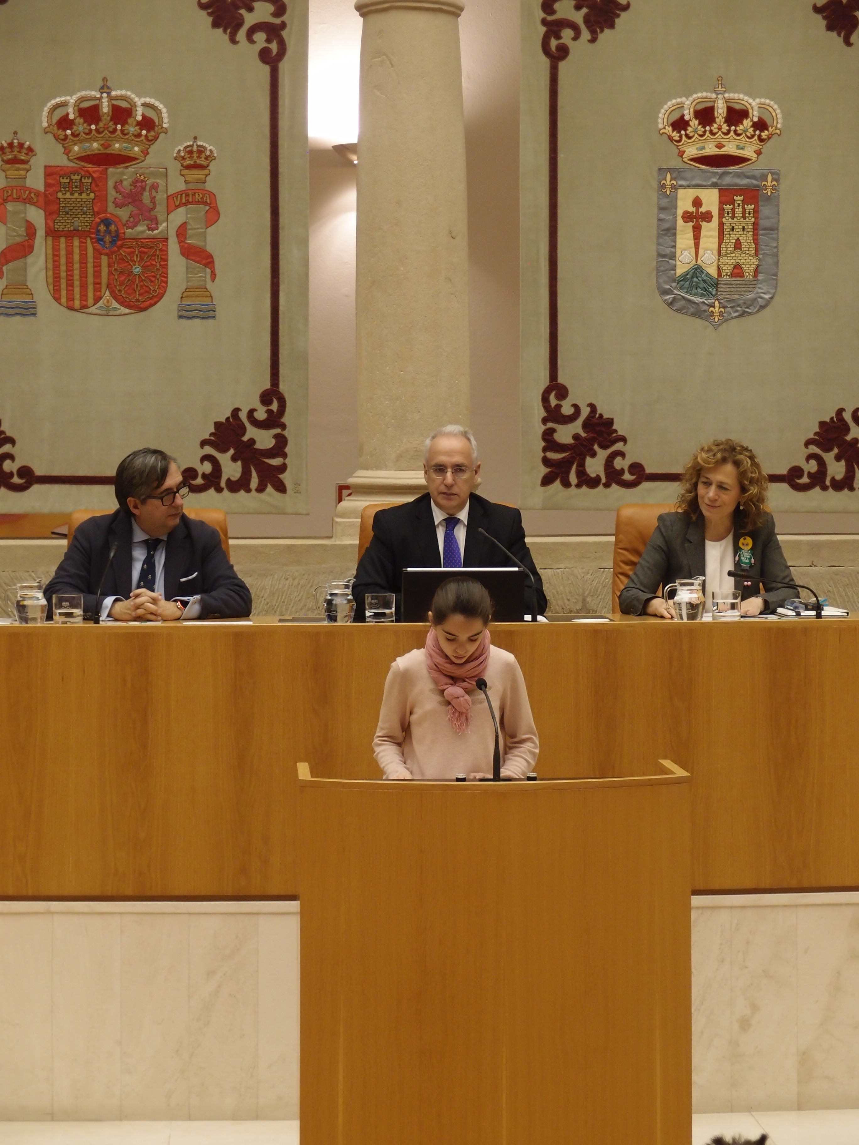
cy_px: 572
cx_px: 430
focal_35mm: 84
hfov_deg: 17.6
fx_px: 2779
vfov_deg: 23.3
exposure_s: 1/80
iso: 200
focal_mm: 18.15
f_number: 2.4
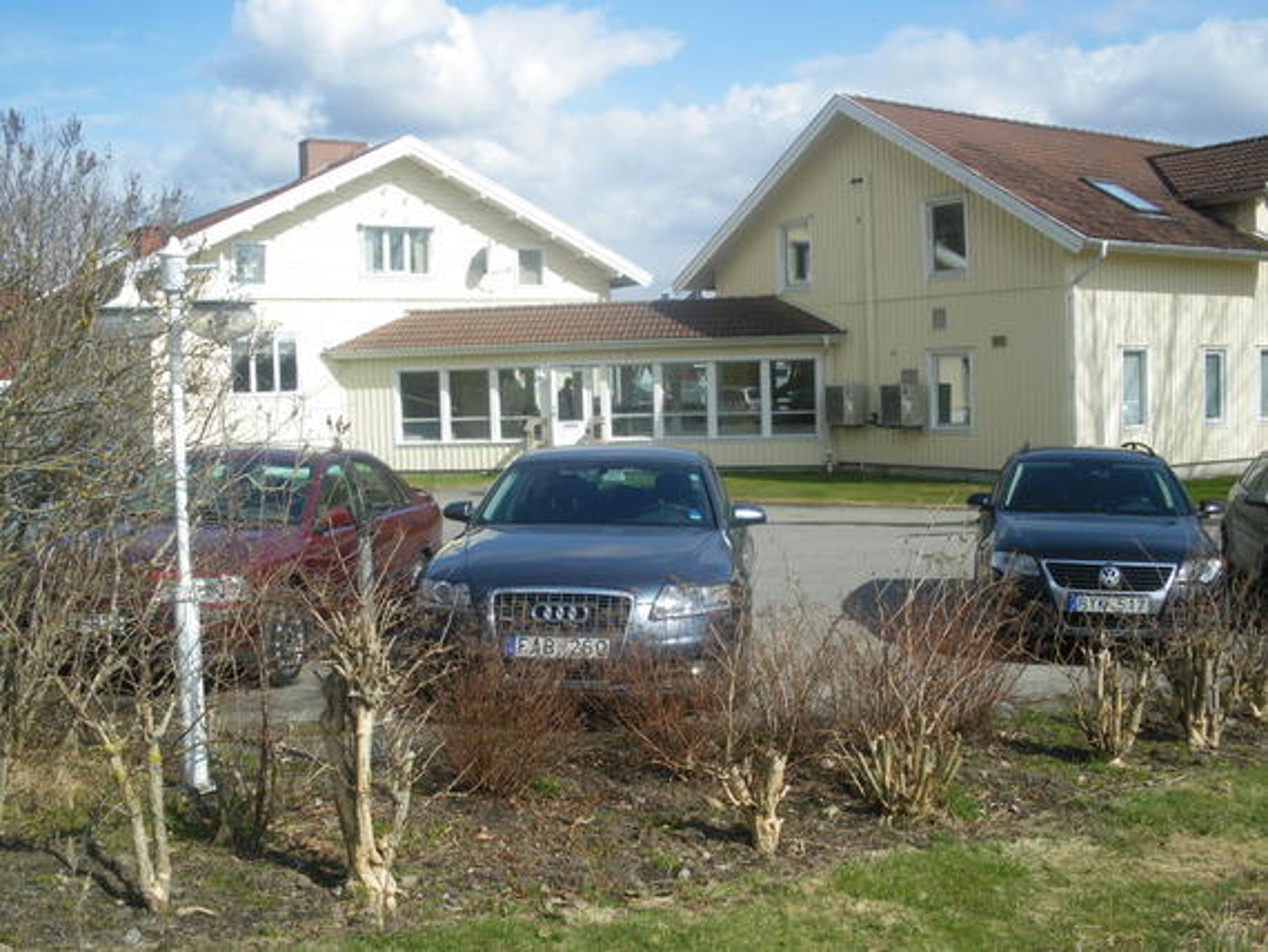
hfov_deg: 51.3
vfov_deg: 39.7
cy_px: 476
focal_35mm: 36
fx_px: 1319
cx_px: 634
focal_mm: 6.3
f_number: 5.4
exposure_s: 1/250
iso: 64
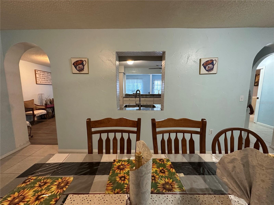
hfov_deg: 102.1
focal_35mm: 14
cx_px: 137
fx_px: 111
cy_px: 102
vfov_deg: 85.7
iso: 320
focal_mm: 2.22
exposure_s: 1/60
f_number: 2.2
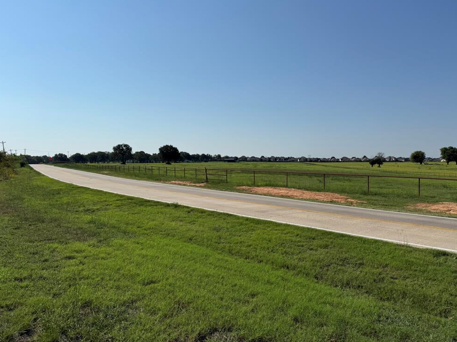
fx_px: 330
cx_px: 228
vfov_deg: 54.9
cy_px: 174
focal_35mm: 25
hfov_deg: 69.4
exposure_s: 1/10309
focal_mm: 6.76
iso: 80
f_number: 1.78
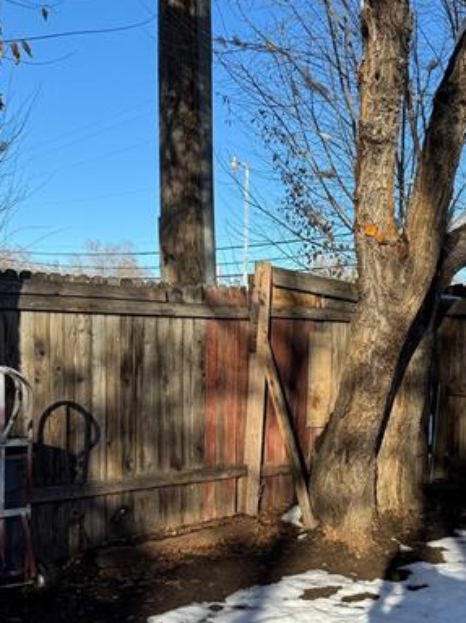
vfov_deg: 38.5
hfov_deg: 28.8
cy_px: 483
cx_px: 434
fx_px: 863
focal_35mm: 48
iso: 80
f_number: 1.78
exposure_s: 1/2041
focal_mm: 6.76
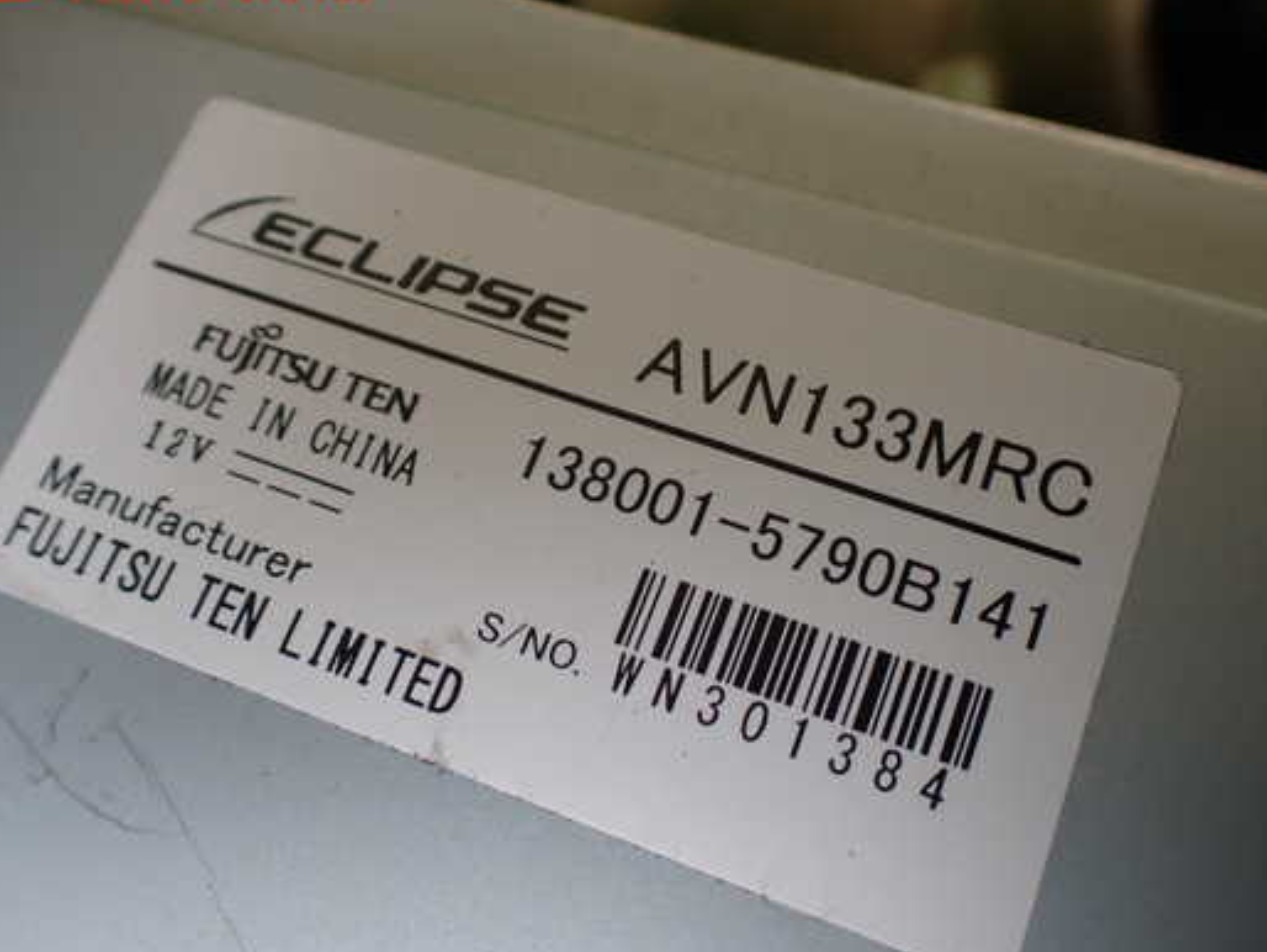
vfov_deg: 40.7
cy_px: 508
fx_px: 1282
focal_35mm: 35
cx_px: 661
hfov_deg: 52.6
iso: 125
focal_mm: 5.4
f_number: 2.3
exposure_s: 1/125
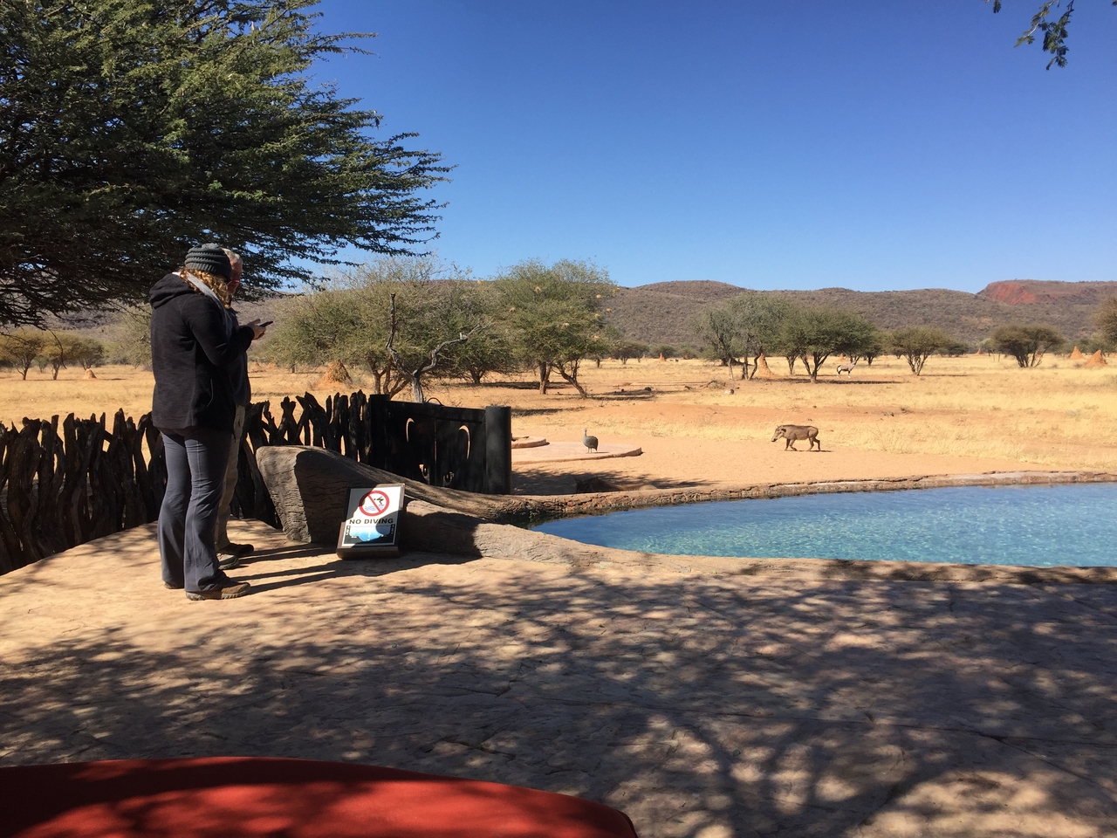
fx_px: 936
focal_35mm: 29
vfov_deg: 48.2
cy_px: 419
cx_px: 558
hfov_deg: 61.7
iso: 32
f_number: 2.2
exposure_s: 1/1582
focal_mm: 4.15
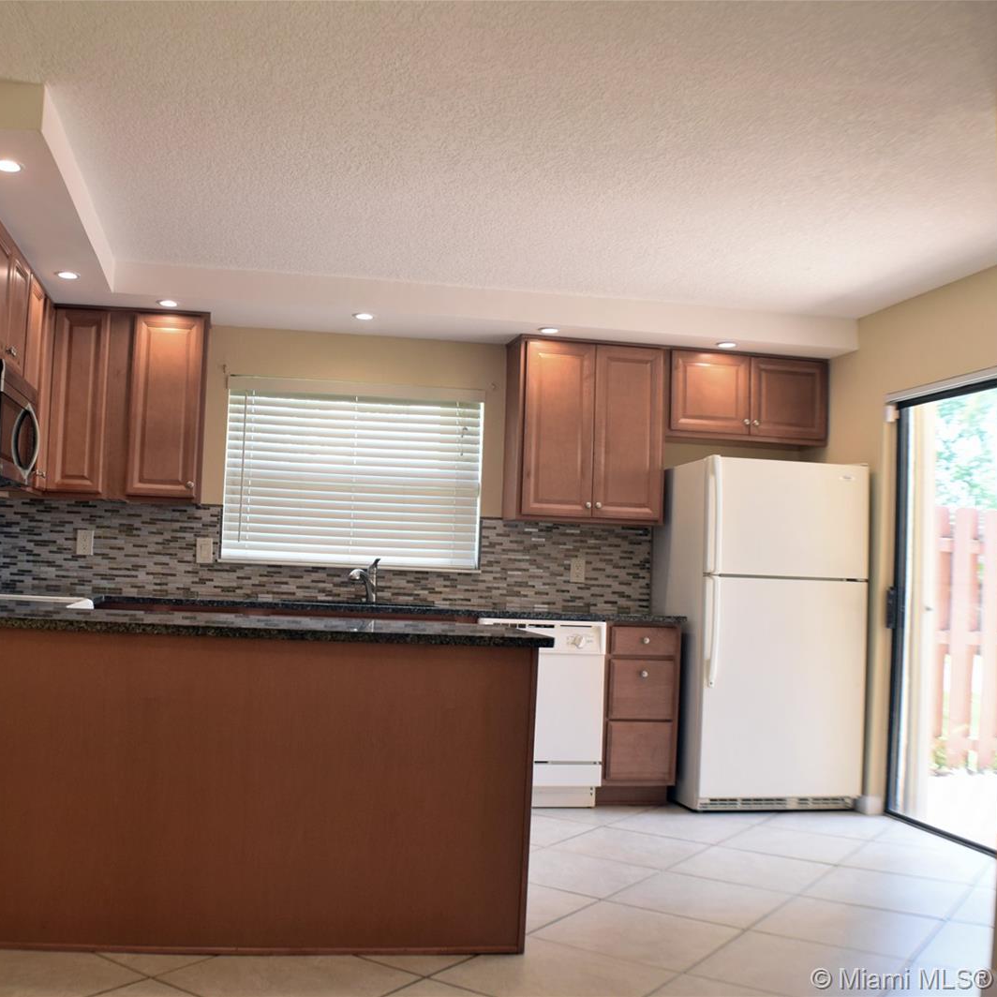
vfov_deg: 36.8
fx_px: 1499
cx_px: 365
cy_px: 498
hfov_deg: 36.5
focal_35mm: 46
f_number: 5
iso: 400
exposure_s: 1/100
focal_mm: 24
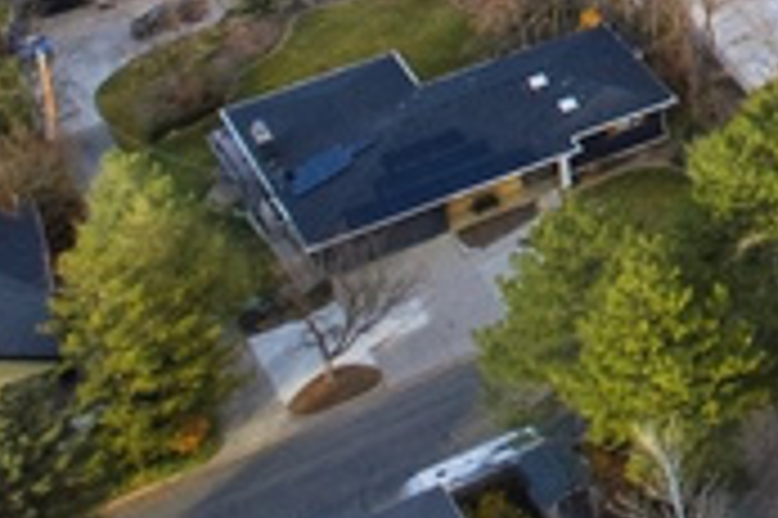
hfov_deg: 12.1
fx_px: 2807
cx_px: 1947
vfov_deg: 9.1
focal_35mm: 130
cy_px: -847
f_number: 2.8
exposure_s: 1/1600
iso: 150
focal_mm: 8.4
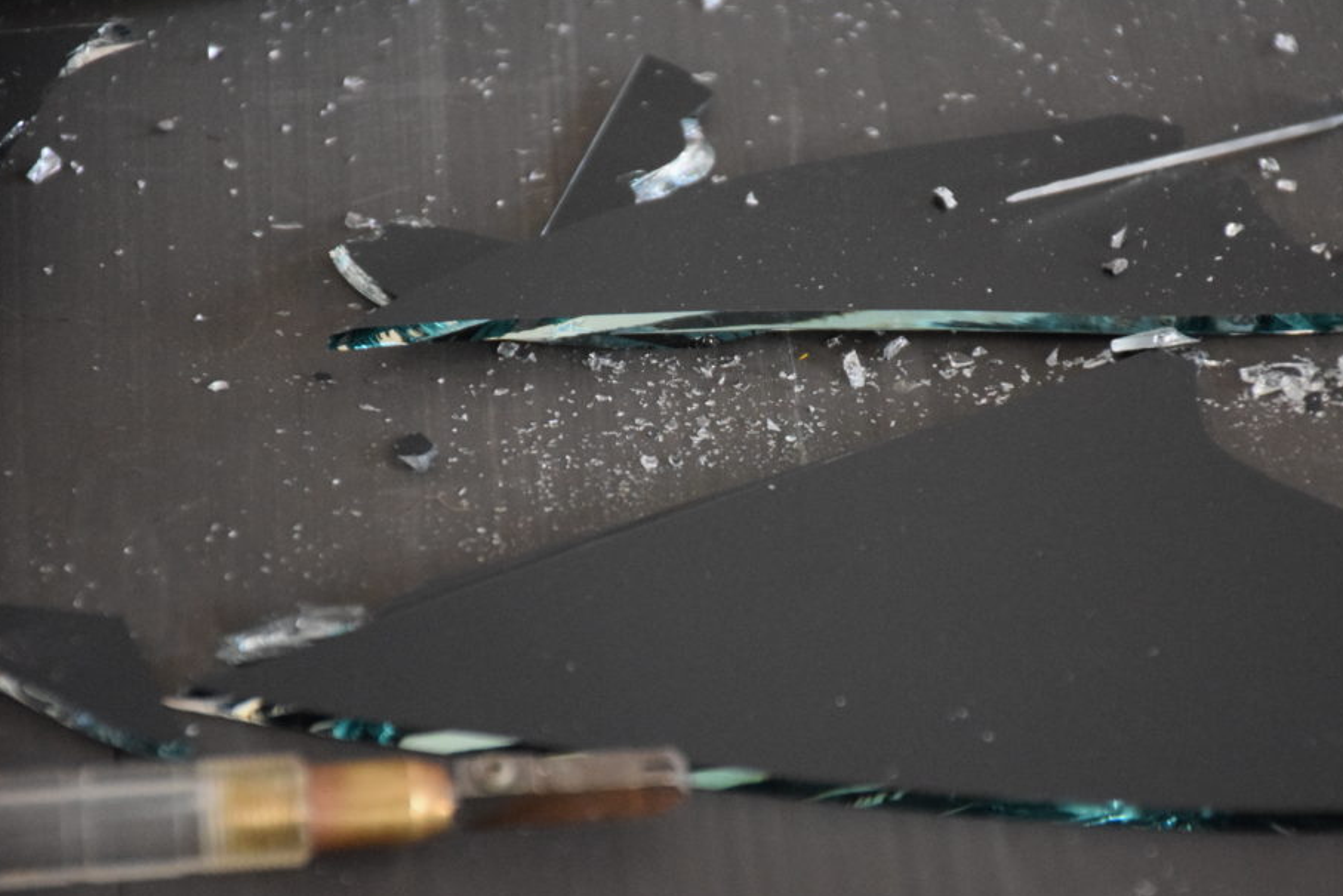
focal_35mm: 237
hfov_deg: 8.7
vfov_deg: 5.8
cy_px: 475
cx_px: 748
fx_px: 8842
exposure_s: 1/80
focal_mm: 140
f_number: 5.6
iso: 6400
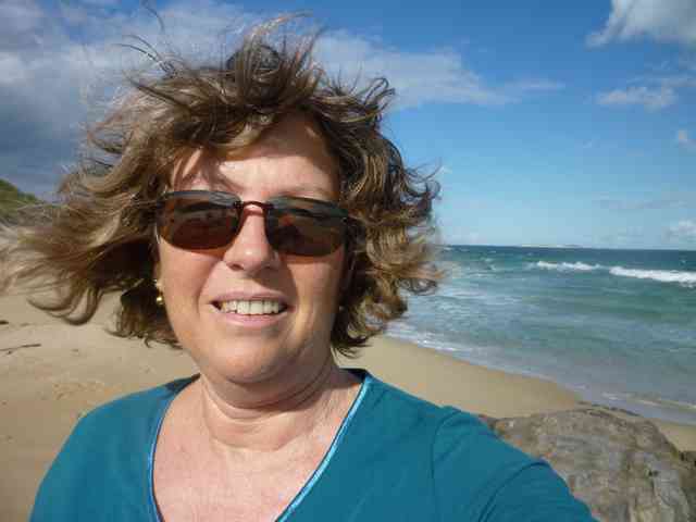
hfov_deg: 61.7
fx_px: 583
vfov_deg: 48.2
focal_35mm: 29
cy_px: 261
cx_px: 348
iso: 80
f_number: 4.5
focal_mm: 5.2
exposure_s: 1/800
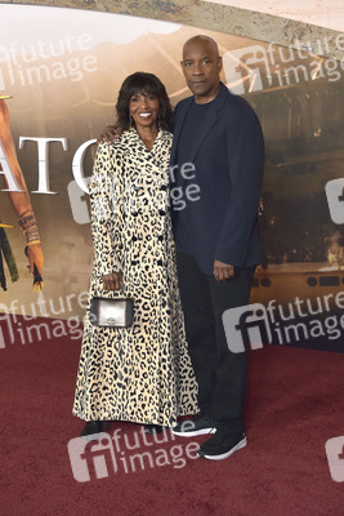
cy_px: 258
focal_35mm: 62
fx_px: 888
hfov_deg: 21.9
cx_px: 172
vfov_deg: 32.4
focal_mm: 62
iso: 1000
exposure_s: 1/250
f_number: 5.6
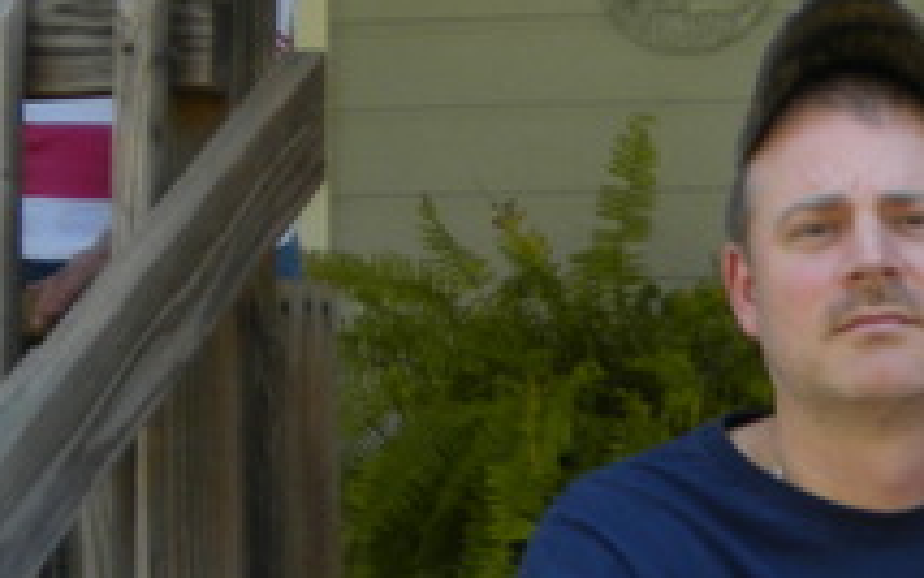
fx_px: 2797
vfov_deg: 11.5
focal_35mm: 111
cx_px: 1356
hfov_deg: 17.1
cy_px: 772
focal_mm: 6.3
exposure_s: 1/101
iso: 80
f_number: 3.1
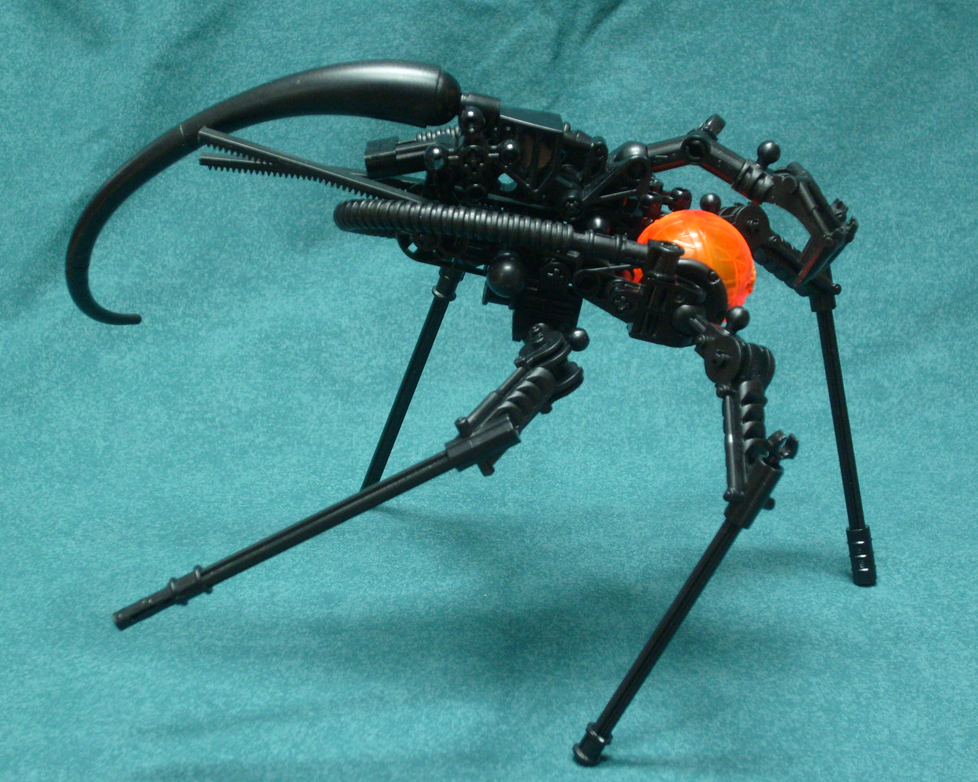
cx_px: 500
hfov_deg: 29.6
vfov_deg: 23.9
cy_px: 393
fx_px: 1853
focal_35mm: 64
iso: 200
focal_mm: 10.3
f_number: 3.6
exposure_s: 1/8
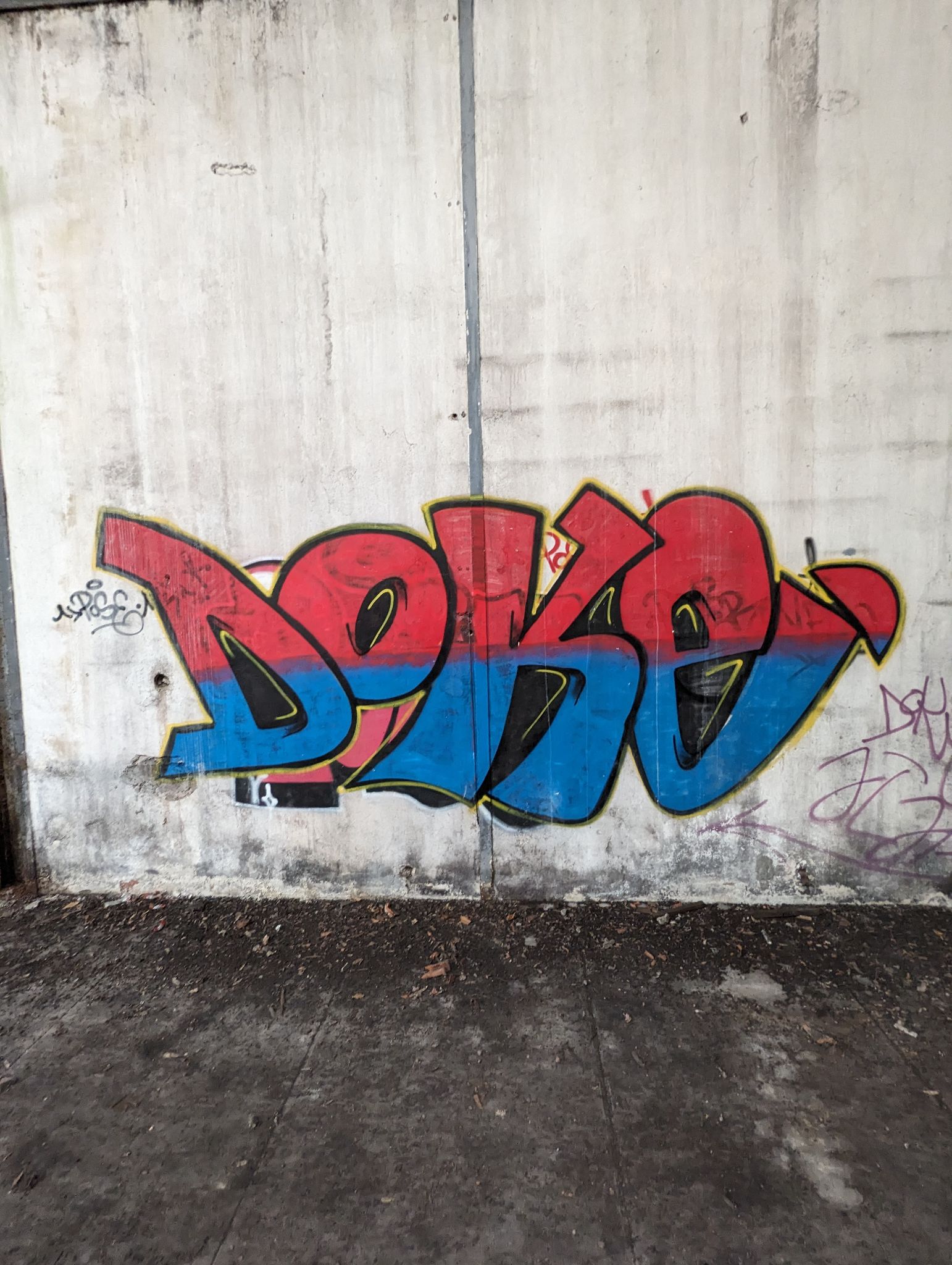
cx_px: 476
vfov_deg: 94.4
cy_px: 632
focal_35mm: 16
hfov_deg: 78.2
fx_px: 585
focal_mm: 2.35
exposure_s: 1/35.4
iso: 746
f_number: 2.2
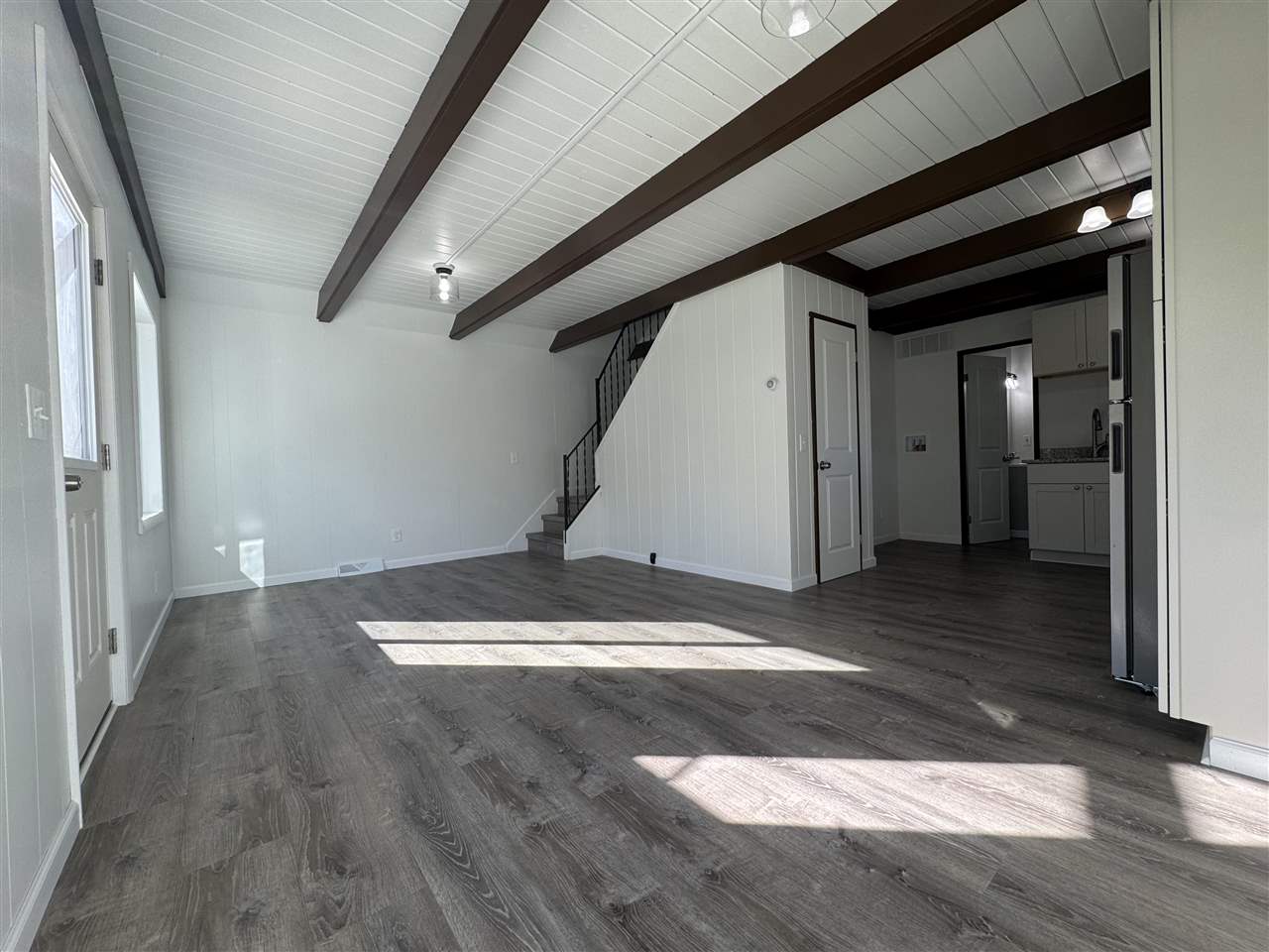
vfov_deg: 85.7
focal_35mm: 14
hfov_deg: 102.1
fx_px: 513
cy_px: 476
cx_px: 634
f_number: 2.2
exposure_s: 1/148
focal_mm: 2.22
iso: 40
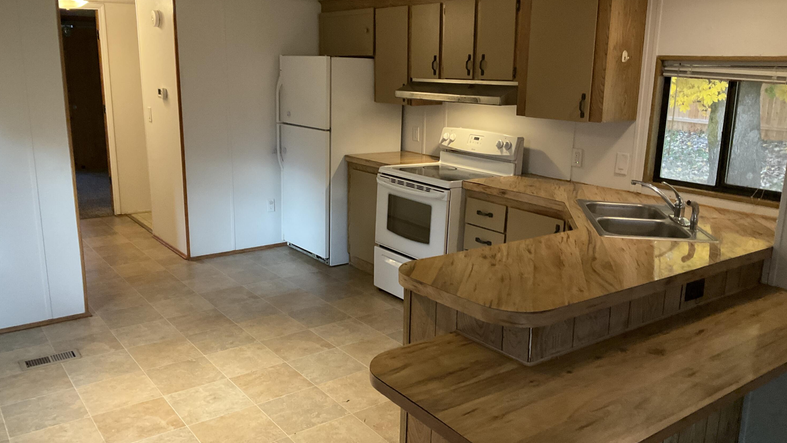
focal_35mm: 32
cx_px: 392
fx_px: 668
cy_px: 224
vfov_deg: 36.7
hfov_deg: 61.0
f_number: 1.8
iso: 250
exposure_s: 1/60
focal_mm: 3
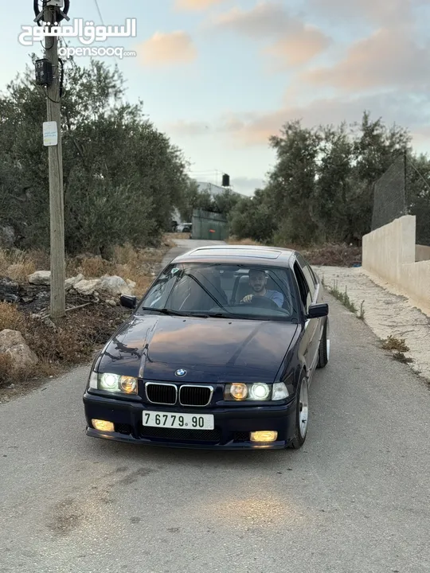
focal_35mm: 48
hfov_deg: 30.3
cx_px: 215
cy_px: 286
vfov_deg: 39.7
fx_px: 795
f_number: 1.78
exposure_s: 1/170
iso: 50
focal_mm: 6.76
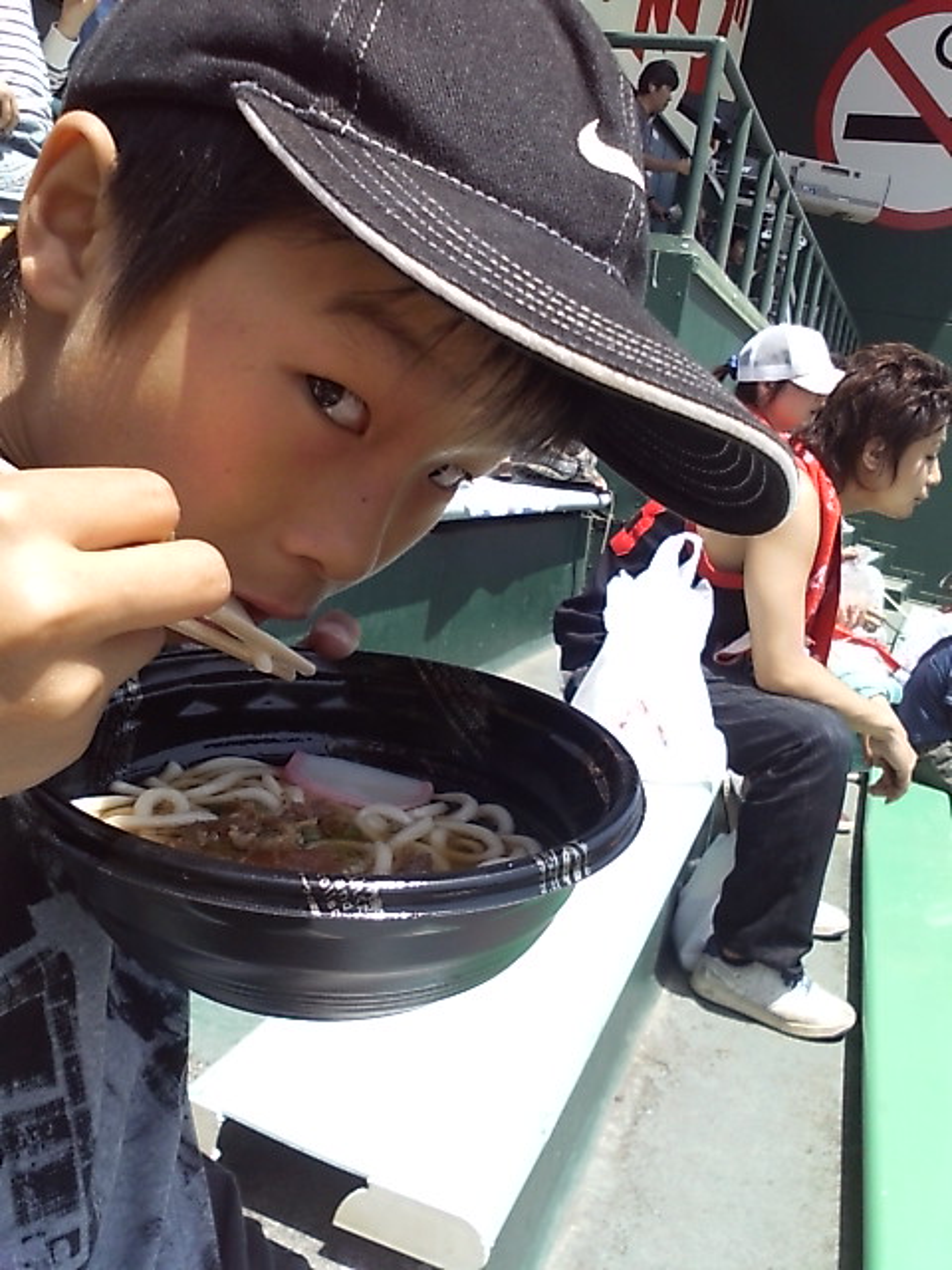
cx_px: 476
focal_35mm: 29
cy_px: 635
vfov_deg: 61.7
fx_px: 1063
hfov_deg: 48.2
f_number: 3.5
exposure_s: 1/417
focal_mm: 3.73
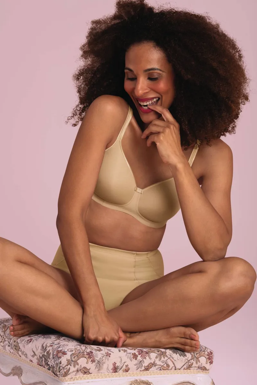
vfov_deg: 17.1
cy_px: 192
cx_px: 128
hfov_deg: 11.4
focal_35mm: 120
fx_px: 1285
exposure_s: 1/200
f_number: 11
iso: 100
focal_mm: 120
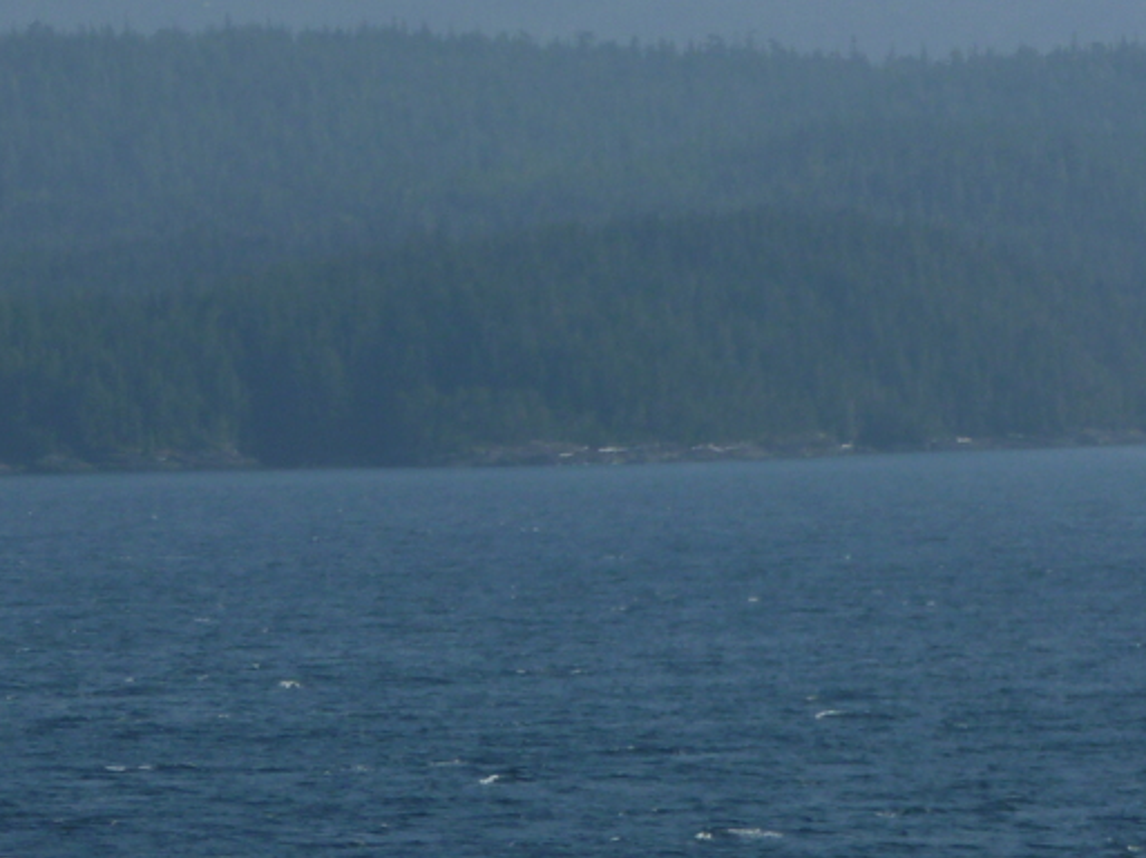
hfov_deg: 5.1
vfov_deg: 3.8
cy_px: -94
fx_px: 12968
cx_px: 1117
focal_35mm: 392
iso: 80
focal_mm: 28.3
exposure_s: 1/500
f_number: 5.7
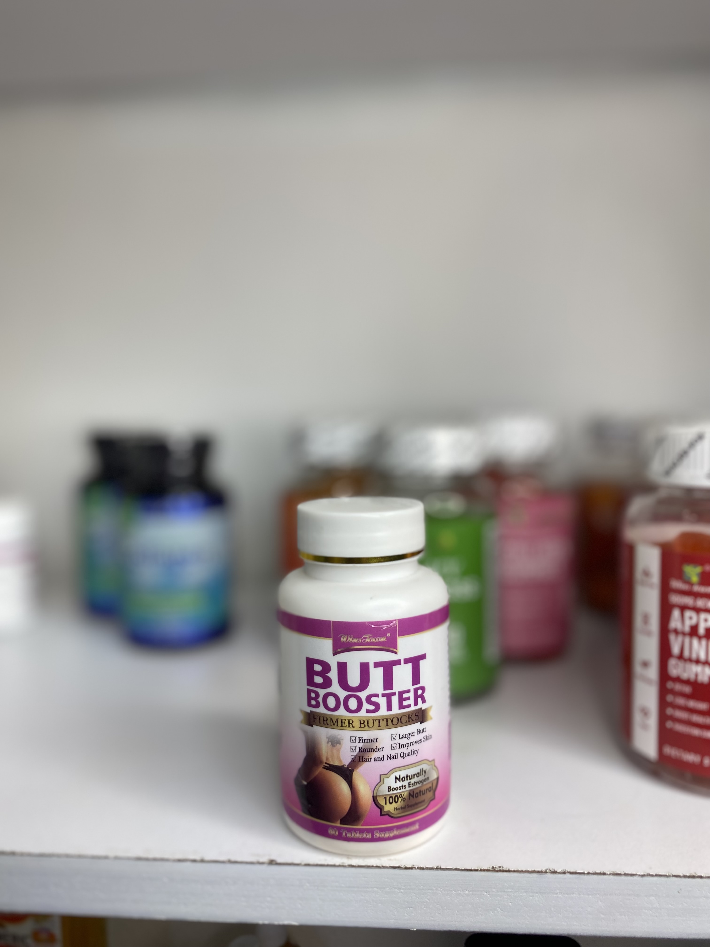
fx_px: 711
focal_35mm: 26
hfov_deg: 53.1
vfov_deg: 67.3
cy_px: 474
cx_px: 355
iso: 32
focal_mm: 4.25
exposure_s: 1/127
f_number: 1.8
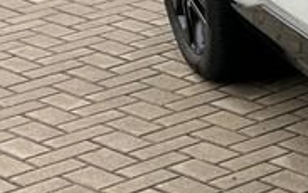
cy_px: 27
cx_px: 806
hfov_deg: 10.9
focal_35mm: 154
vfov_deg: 8.5
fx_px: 1295
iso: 50
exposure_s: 1/508
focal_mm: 5.1
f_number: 1.6
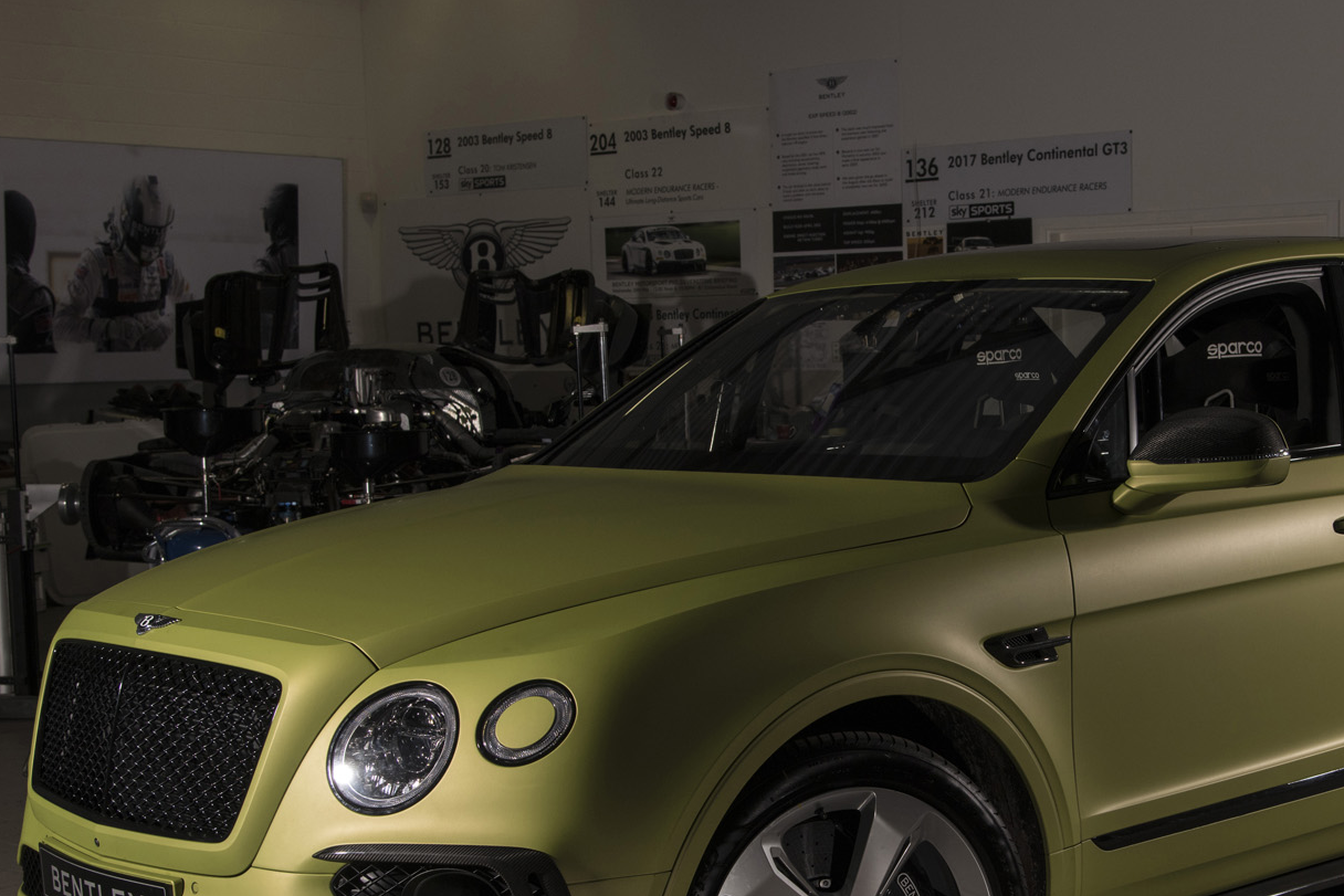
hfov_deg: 33.2
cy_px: 607
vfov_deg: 22.5
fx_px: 2240
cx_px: 868
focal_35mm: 60
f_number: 6.3
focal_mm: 38
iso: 250
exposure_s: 1/800
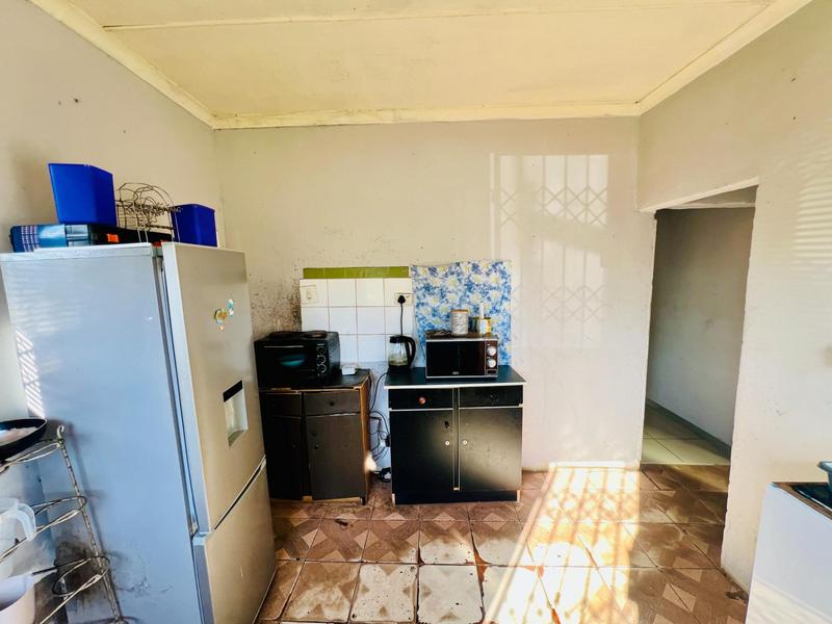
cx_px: 416
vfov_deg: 89.9
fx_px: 312
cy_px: 312
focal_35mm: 13
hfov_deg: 106.2
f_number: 1.8
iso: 50
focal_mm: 1.57
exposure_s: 1/99
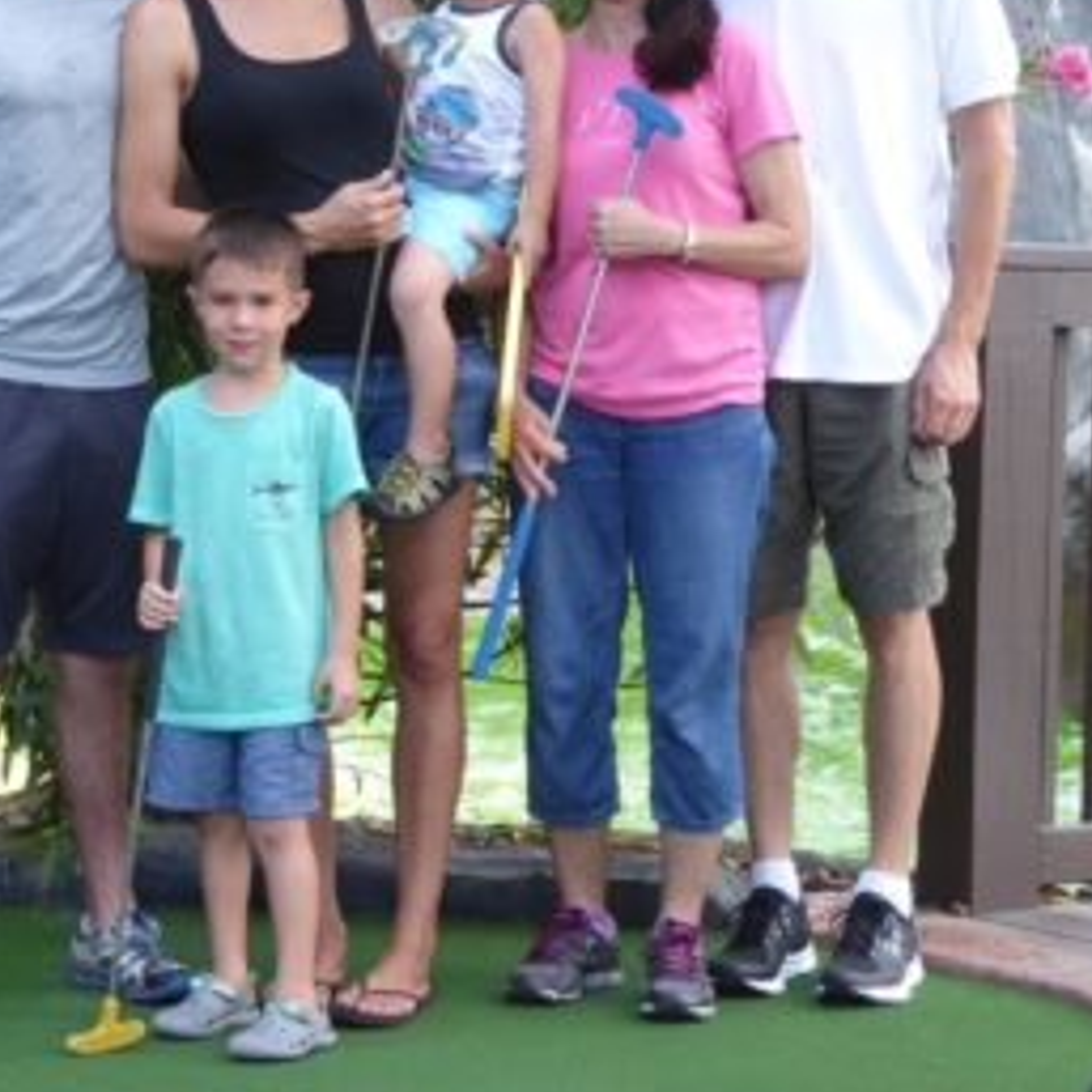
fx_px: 3498
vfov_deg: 17.7
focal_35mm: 98
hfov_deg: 17.7
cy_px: 393
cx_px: 289
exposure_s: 1/60
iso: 125
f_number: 4.1
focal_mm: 9.6
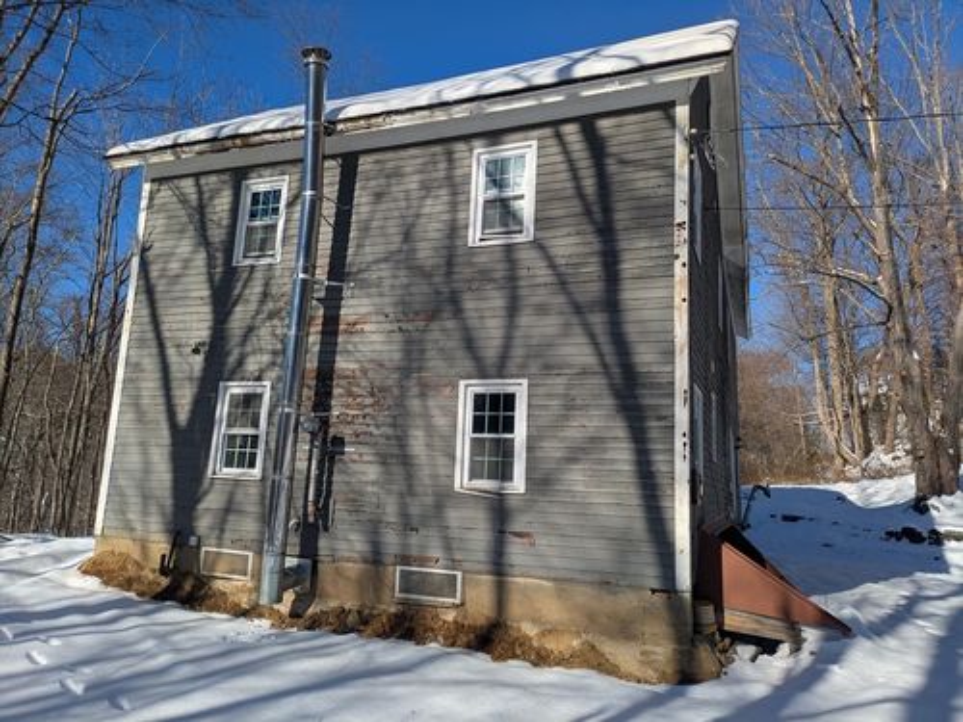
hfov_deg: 69.4
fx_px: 695
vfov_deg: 54.9
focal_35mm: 25
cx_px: 482
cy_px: 361
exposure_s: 1/2632
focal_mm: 5.43
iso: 42
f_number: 1.89
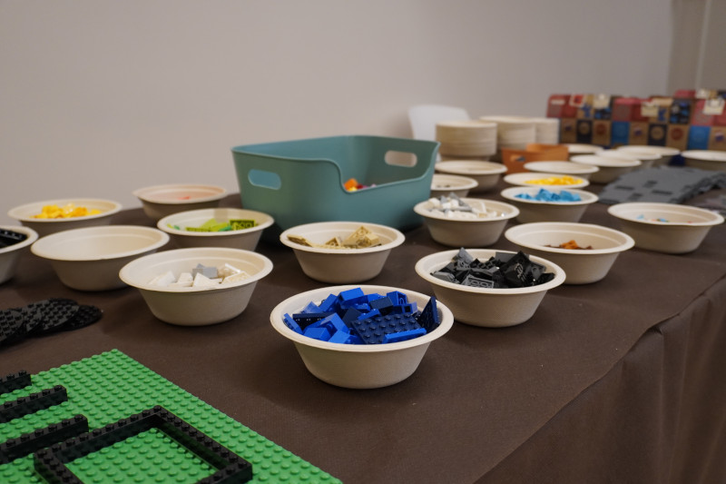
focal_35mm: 33
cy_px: 242
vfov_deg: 40.0
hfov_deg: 57.2
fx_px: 665
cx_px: 363
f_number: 4
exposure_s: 1/160
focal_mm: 22
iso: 1000
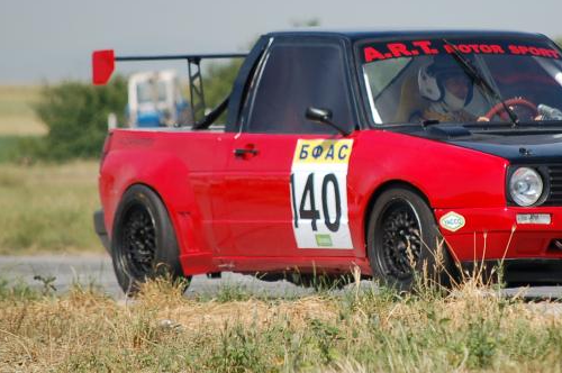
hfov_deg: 3.4
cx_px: 374
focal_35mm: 615
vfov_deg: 2.2
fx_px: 9588
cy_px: 90
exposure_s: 1/1000
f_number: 5.6
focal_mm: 200
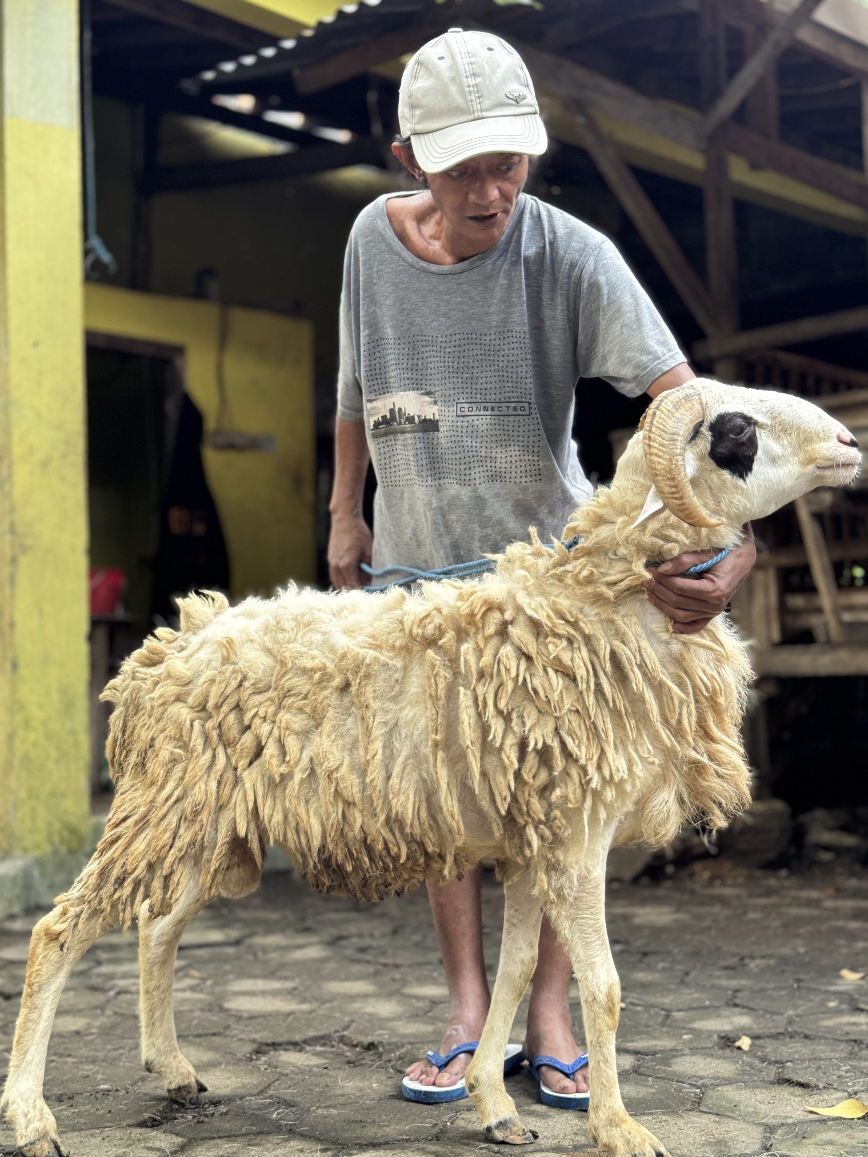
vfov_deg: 38.9
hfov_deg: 29.7
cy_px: 588
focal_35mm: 49
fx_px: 1638
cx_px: 440
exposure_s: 1/60
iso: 160
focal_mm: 6.76
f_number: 1.78
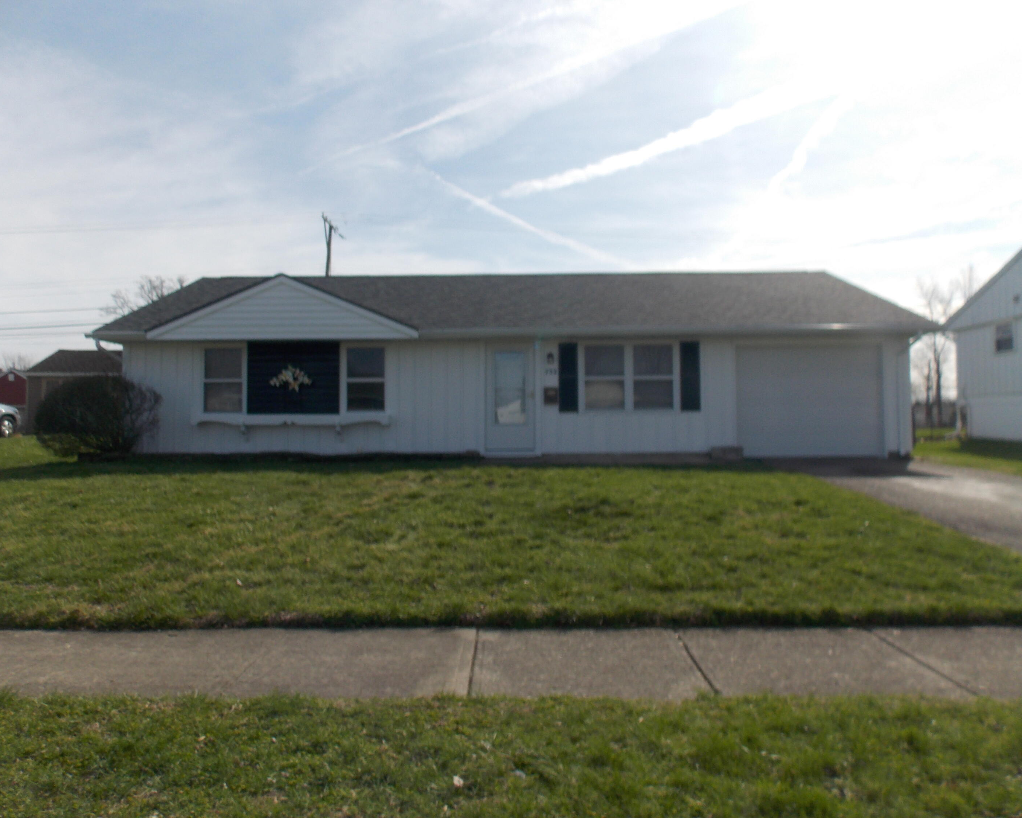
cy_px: 410
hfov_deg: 70.3
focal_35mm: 24
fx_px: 726
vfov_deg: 58.8
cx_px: 490
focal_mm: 4
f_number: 3.1
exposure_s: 1/1250
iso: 80
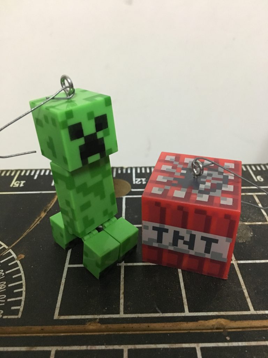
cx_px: 134
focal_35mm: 29
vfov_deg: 61.7
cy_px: 179
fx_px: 299
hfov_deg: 48.2
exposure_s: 1/15
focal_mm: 4.15
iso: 320
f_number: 2.2
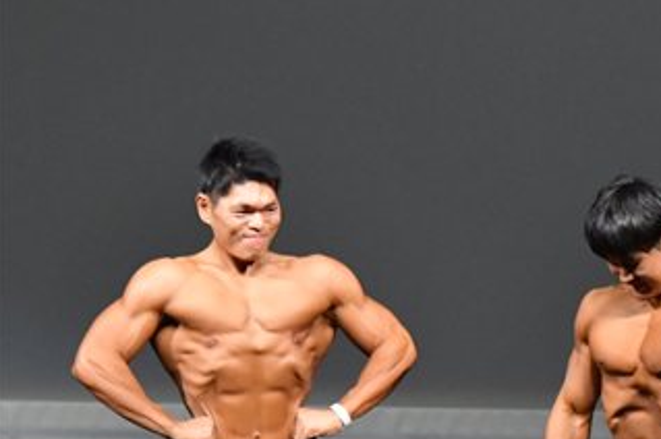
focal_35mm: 620
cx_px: 799
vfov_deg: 2.2
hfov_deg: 3.3
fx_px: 11372
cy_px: 466
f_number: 5.6
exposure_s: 1/400
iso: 5000
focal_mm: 170
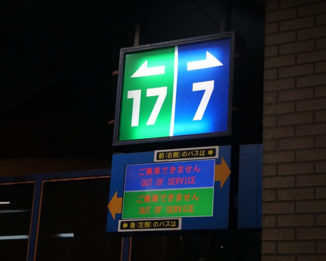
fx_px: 739
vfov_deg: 20.0
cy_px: 131
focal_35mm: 77
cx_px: 175
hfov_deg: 24.9
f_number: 4.5
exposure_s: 1/80
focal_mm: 45
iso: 1250
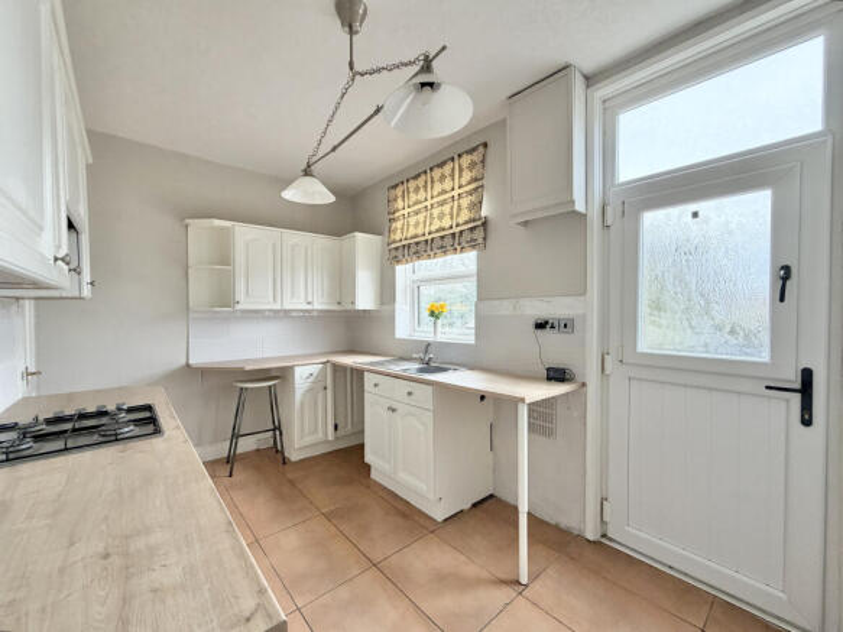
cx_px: 422
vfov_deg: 85.7
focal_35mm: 14
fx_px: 341
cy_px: 316
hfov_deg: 102.1
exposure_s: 1/121
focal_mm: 2.22
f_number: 2.2
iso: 160
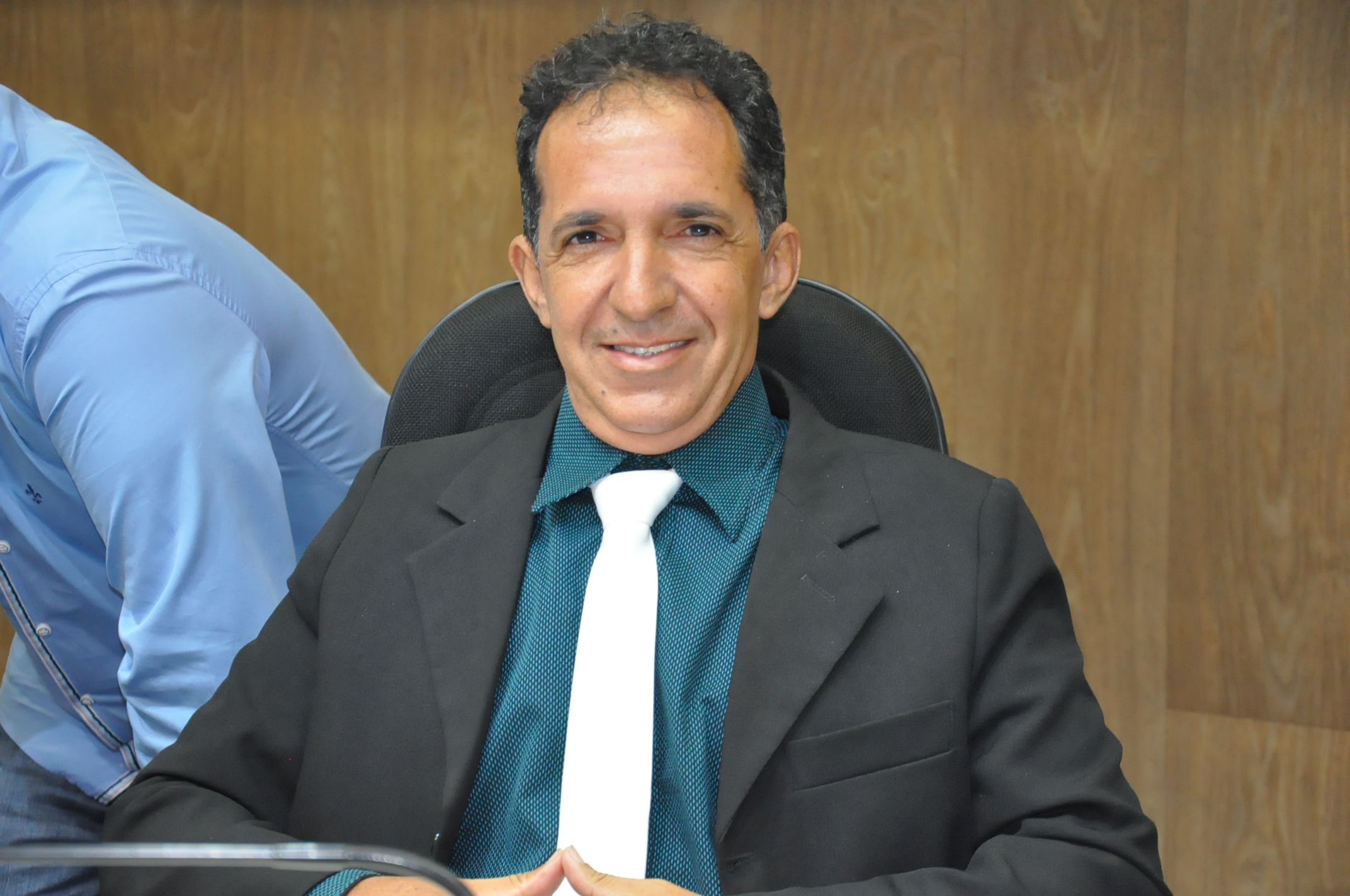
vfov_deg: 15.7
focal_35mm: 87
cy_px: 448
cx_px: 675
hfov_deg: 23.4
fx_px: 3259
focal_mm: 58
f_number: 5
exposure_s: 1/60
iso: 2000
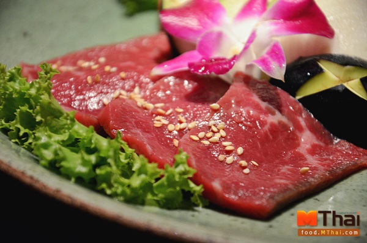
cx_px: 184
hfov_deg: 13.1
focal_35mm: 158
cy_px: 122
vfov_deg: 8.7
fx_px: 1602
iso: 1600
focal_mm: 105
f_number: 5.6
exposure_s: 1/50
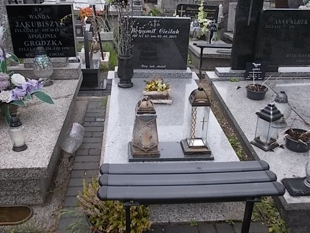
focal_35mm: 38
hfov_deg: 49.0
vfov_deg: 37.7
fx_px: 340
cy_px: 116
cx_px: 155
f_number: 3.1
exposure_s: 1/400
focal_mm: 5.3
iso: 80
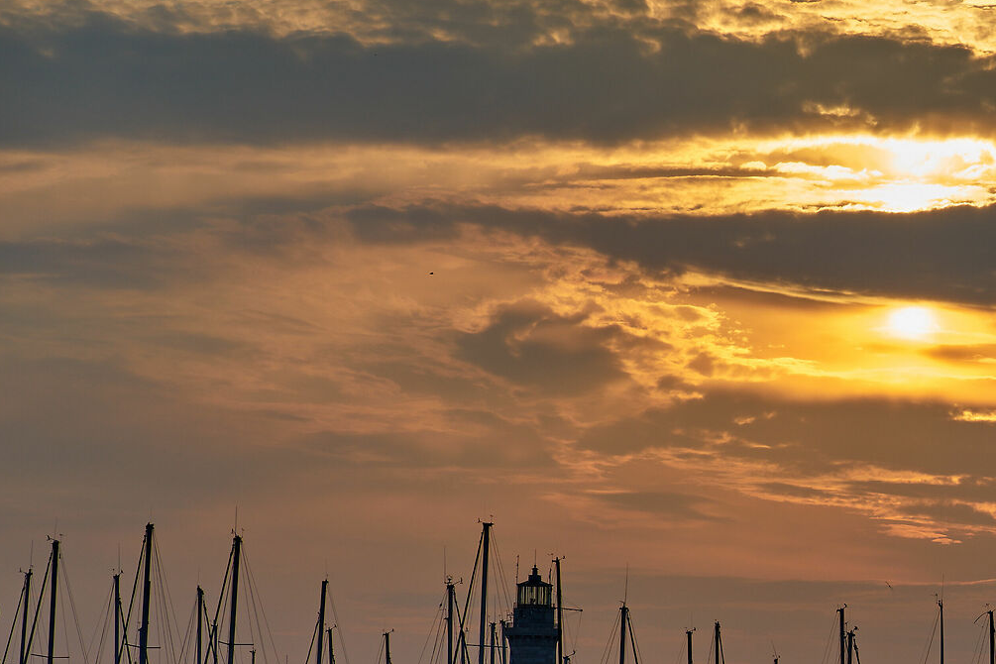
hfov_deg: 10.0
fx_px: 5616
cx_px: 1178
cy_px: 596
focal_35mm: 203
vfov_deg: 6.8
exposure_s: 1/320
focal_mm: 85
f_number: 5.6
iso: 100
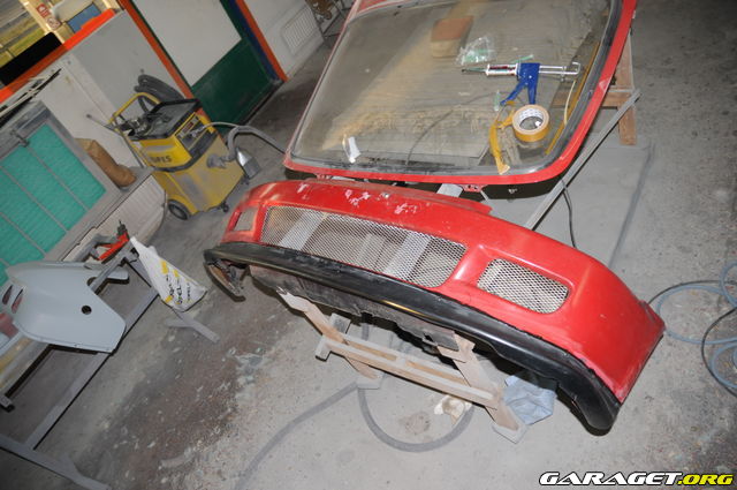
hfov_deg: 67.4
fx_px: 552
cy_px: 245
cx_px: 368
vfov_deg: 47.8
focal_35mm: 27
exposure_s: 1/60
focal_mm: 18
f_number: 3.5
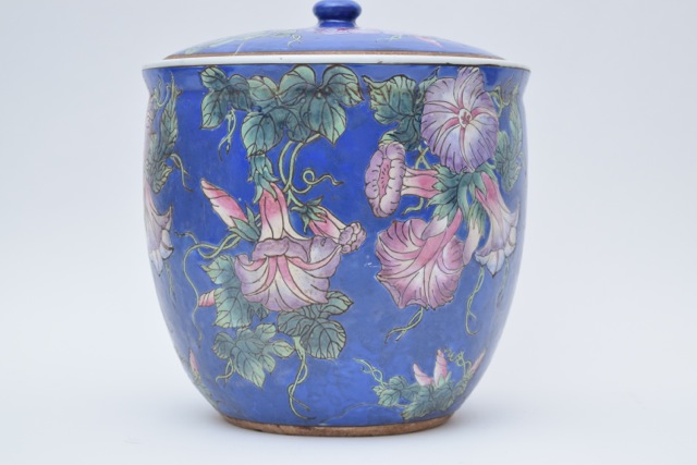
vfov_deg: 16.6
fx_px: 1598
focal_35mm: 82
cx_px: 348
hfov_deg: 24.6
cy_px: 232
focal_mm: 55
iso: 800
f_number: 5.6
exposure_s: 1/125
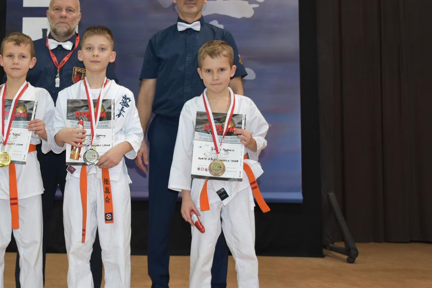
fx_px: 648
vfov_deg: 25.1
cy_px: 127
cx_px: 103
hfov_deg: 35.9
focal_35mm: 54
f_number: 3.5
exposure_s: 1/30
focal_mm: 22
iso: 400
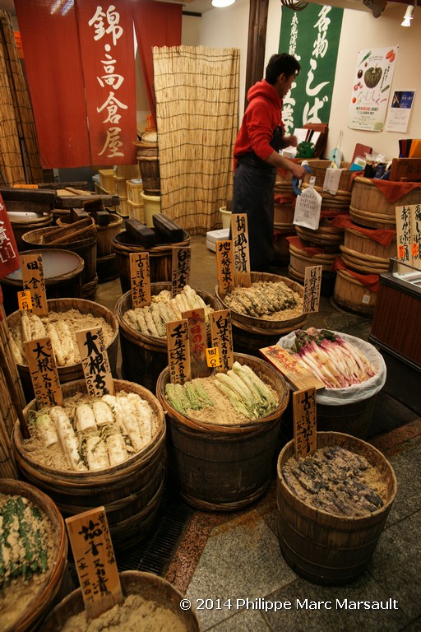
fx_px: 421
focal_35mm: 24
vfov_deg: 73.7
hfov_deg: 53.1
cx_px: 210
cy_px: 316
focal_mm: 24
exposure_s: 1/40
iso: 400
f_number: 4.5
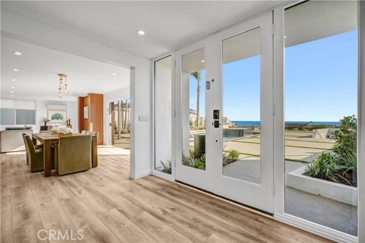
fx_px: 162
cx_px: 182
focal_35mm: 16
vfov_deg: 73.8
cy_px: 122
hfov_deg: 96.7
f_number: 10
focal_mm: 16
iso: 320
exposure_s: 1/100
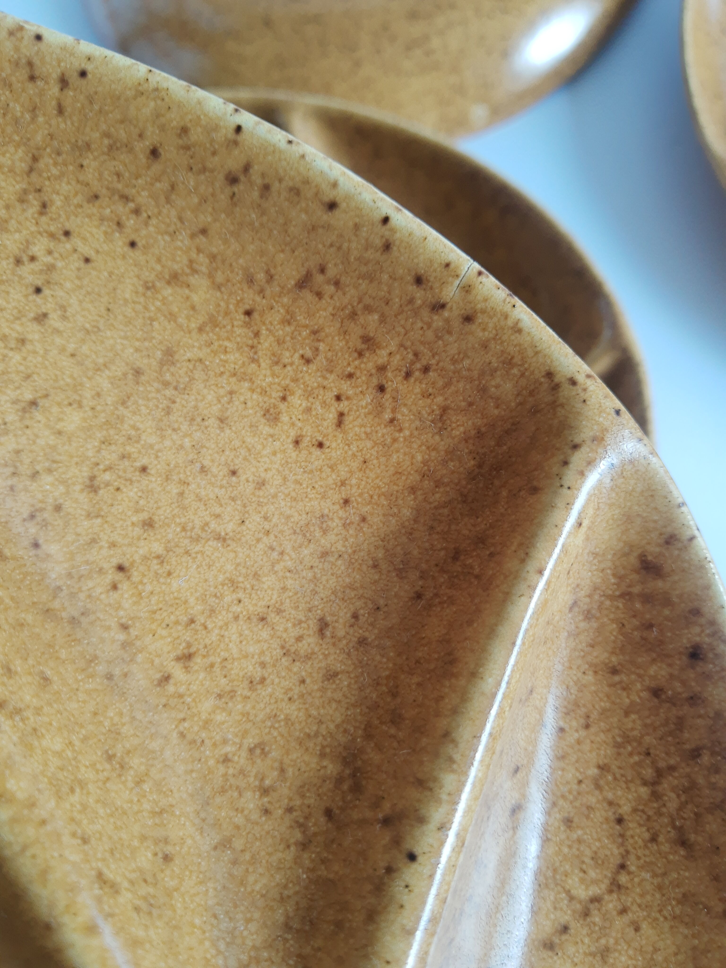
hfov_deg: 53.1
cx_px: 363
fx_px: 727
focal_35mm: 26
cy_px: 484
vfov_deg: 67.3
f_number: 1.8
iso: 75
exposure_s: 1/50
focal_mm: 3.95
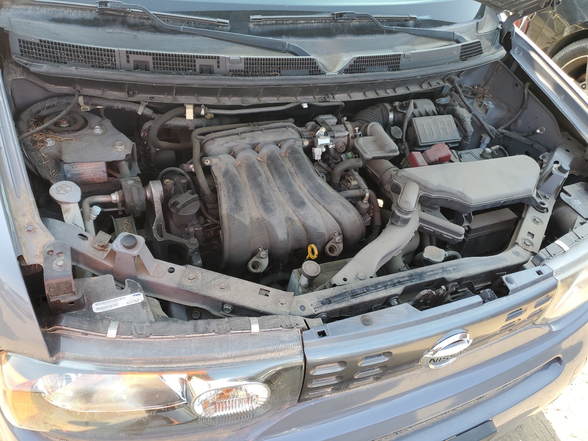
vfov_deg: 53.1
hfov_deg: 67.3
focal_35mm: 26
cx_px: 294
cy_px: 220
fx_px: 442
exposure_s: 1/182
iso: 50
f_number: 1.5
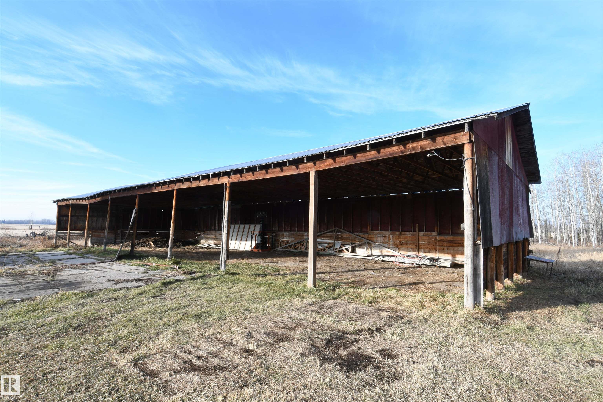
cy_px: 201
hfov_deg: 90.0
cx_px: 302
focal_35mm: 18
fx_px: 301
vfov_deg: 67.4
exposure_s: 1/50
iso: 200
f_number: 14
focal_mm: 12
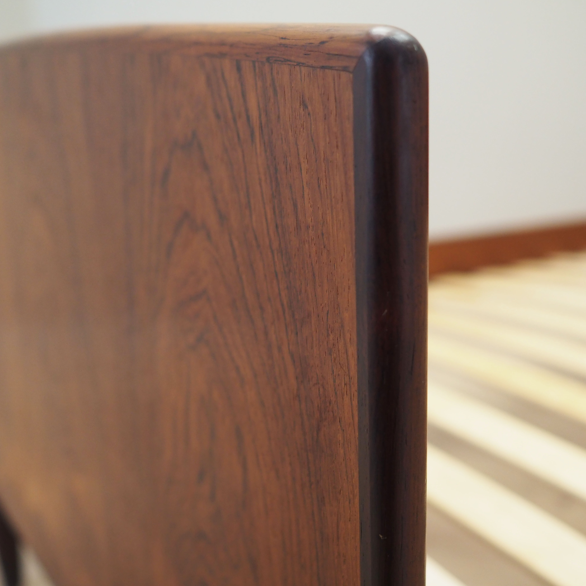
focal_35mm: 41
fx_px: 785
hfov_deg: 40.7
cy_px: 296
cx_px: 360
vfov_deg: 40.9
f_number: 2.2
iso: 800
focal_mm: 17
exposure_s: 1/125
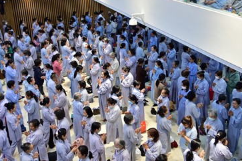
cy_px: 55
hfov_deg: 45.4
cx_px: 127
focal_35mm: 43
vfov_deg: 31.0
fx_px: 289
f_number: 4
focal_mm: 24
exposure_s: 1/160
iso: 1250
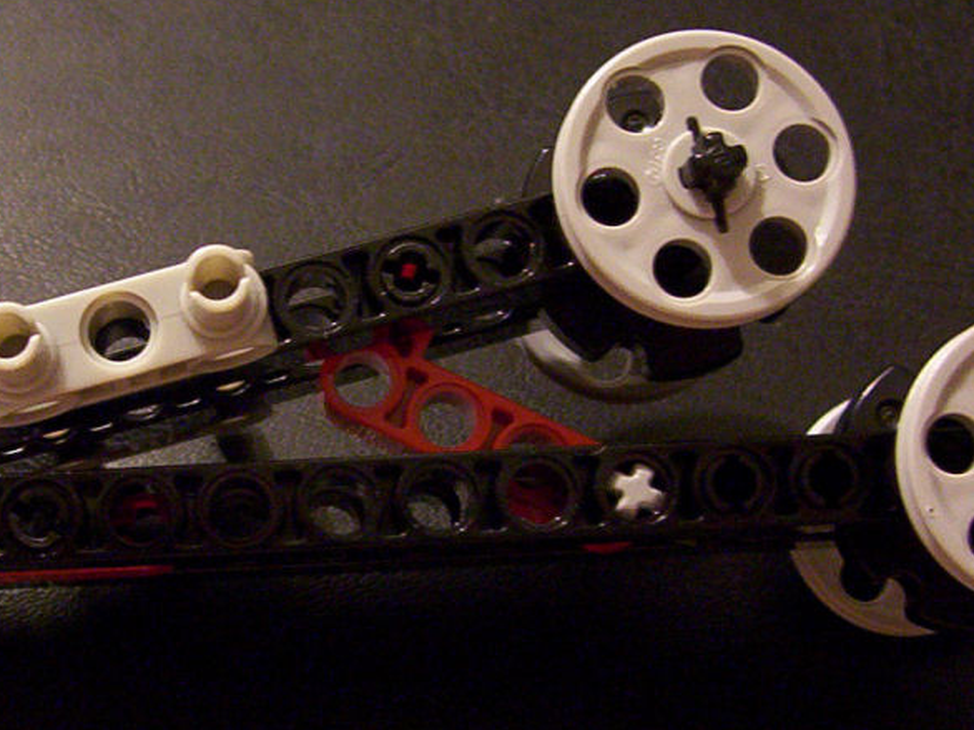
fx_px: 2363
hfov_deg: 23.2
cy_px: 427
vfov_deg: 17.5
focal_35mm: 84
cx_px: 301
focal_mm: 5.77
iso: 200
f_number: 2.73
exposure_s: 1/8
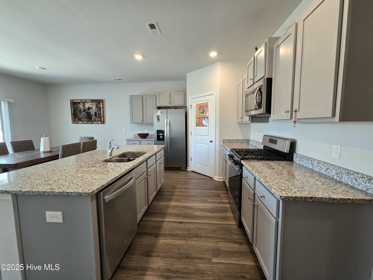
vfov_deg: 89.9
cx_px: 186
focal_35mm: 13
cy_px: 140
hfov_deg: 106.2
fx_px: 140
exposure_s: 1/60
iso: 200
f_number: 2.2
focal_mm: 2.2
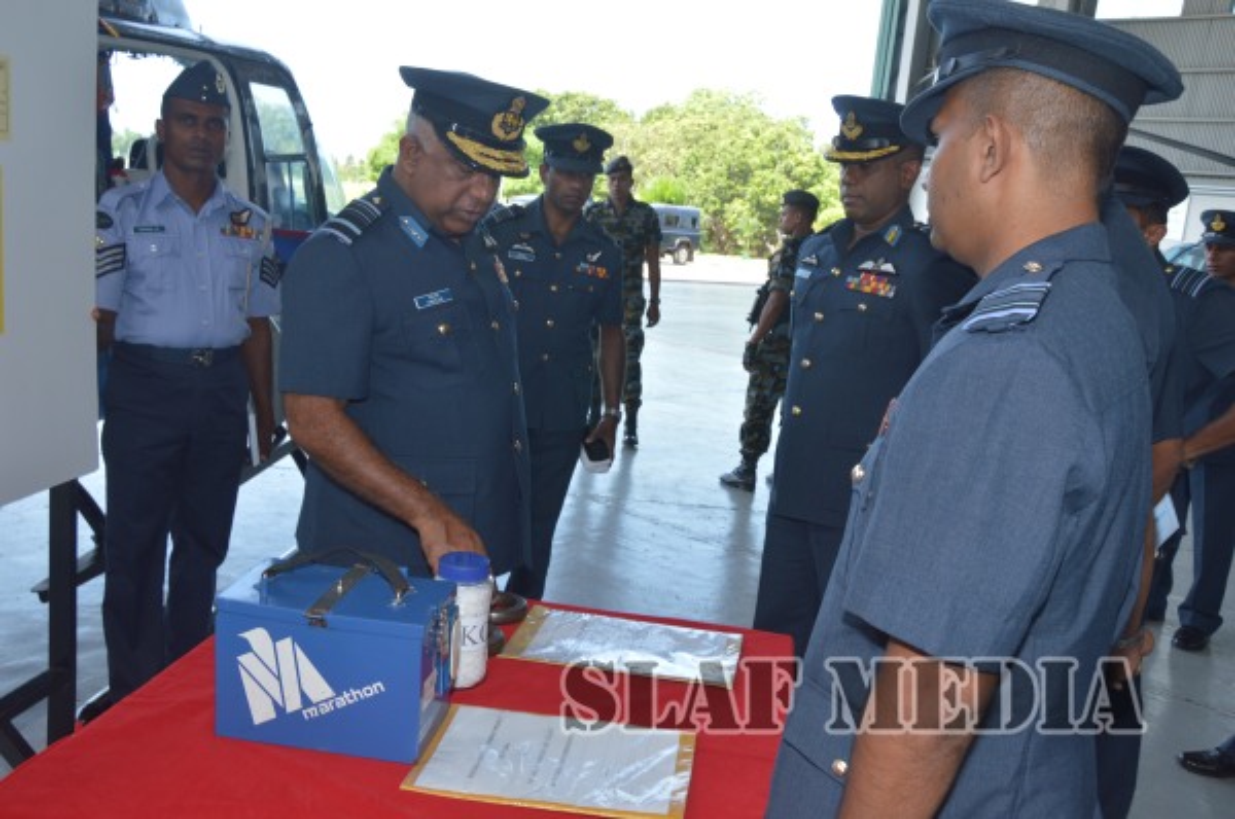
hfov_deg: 59.6
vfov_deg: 41.6
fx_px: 1079
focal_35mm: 32
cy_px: 410
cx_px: 618
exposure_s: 1/60
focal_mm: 21
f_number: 6.3
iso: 200
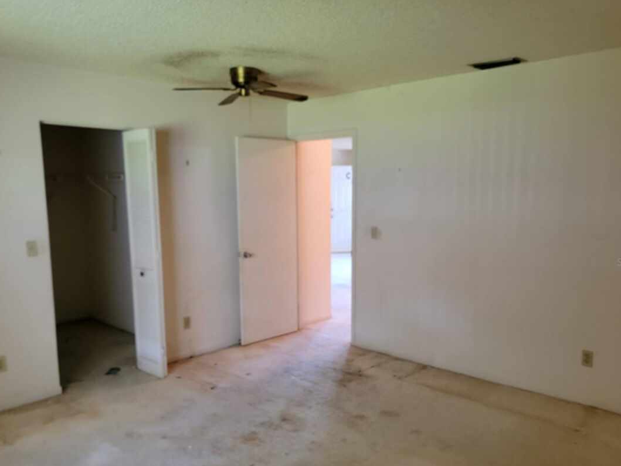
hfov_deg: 61.6
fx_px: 520
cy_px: 262
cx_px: 286
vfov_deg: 48.1
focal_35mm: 29
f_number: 1.8
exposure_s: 1/40
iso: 500
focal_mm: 6.7
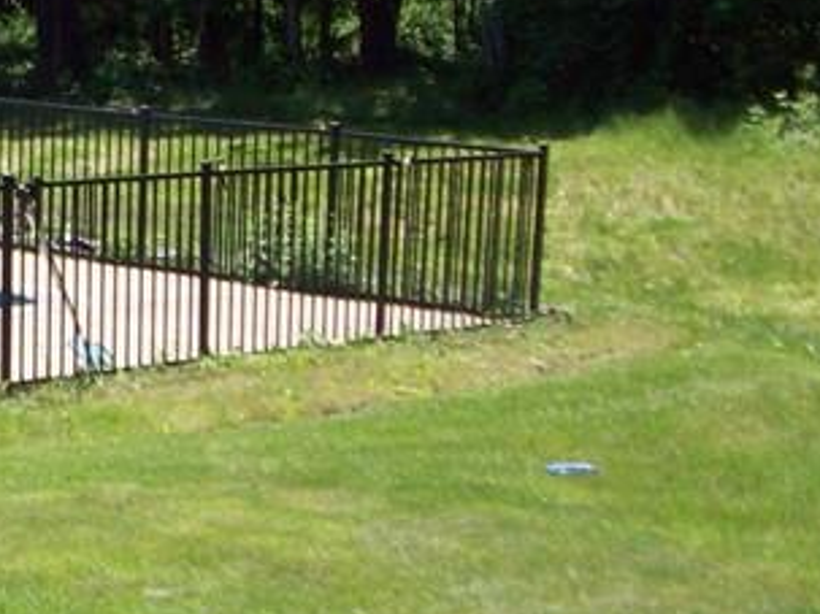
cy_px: 260
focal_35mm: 125
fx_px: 2960
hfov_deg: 14.5
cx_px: -493
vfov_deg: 11.8
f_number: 5.6
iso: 80
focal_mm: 6.2
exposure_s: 1/196
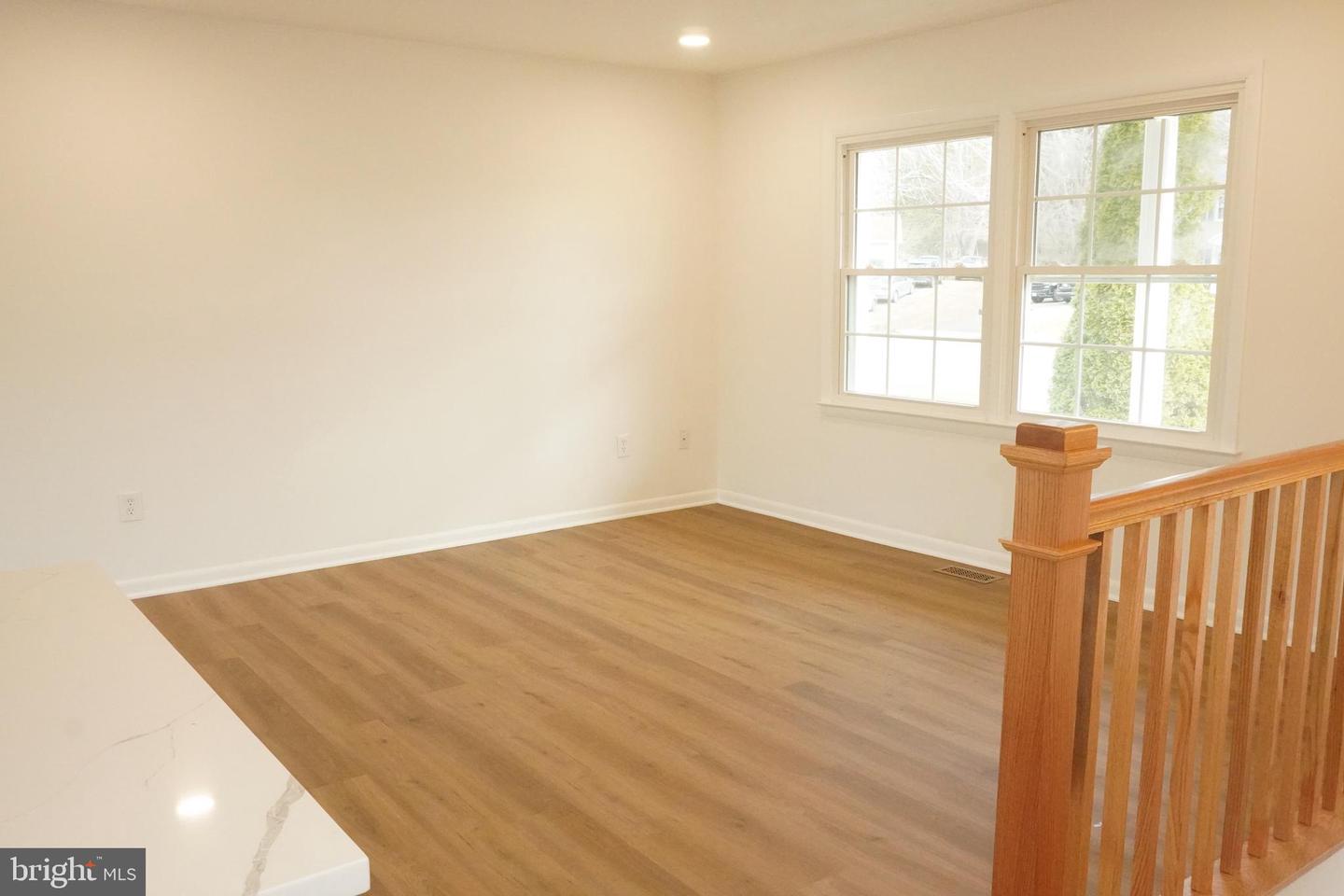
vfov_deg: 43.6
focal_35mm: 30
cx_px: 672
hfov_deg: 61.9
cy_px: 448
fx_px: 1120
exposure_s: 1/160
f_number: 11
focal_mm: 20
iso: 8000
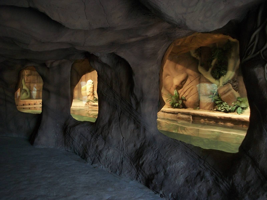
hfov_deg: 56.8
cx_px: 134
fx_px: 247
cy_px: 100
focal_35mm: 32
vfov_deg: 44.2
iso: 220
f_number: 2.9
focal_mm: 5.7
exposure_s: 1/8
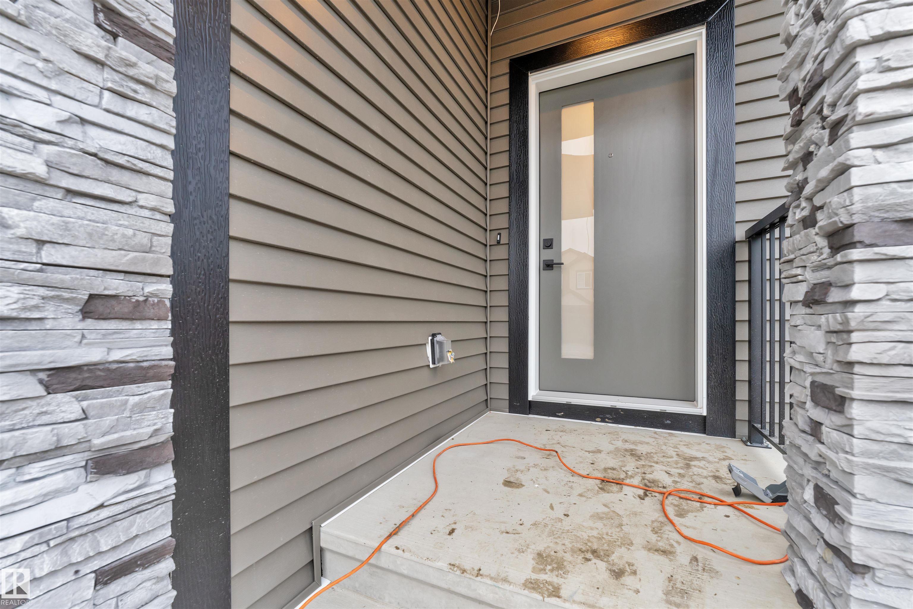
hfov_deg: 101.9
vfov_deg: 78.8
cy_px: 304
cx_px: 456
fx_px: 370
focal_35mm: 15
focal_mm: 14.6
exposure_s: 1/100
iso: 800
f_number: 6.3
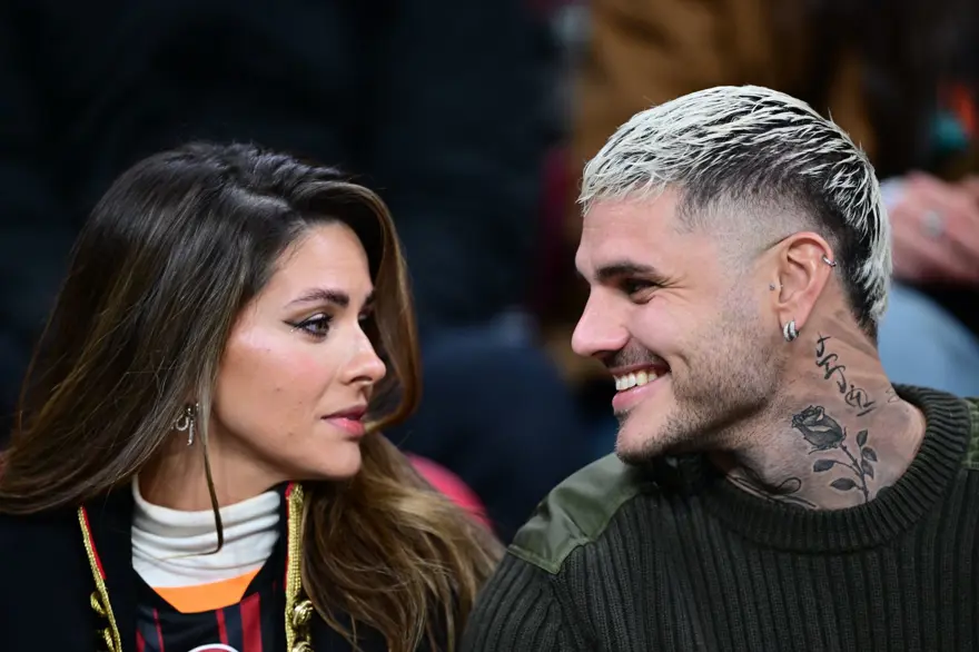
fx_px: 10873
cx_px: 490
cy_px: 326
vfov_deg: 3.4
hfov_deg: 5.2
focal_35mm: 400
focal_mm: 400
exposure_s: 1/640
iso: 2500
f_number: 2.8
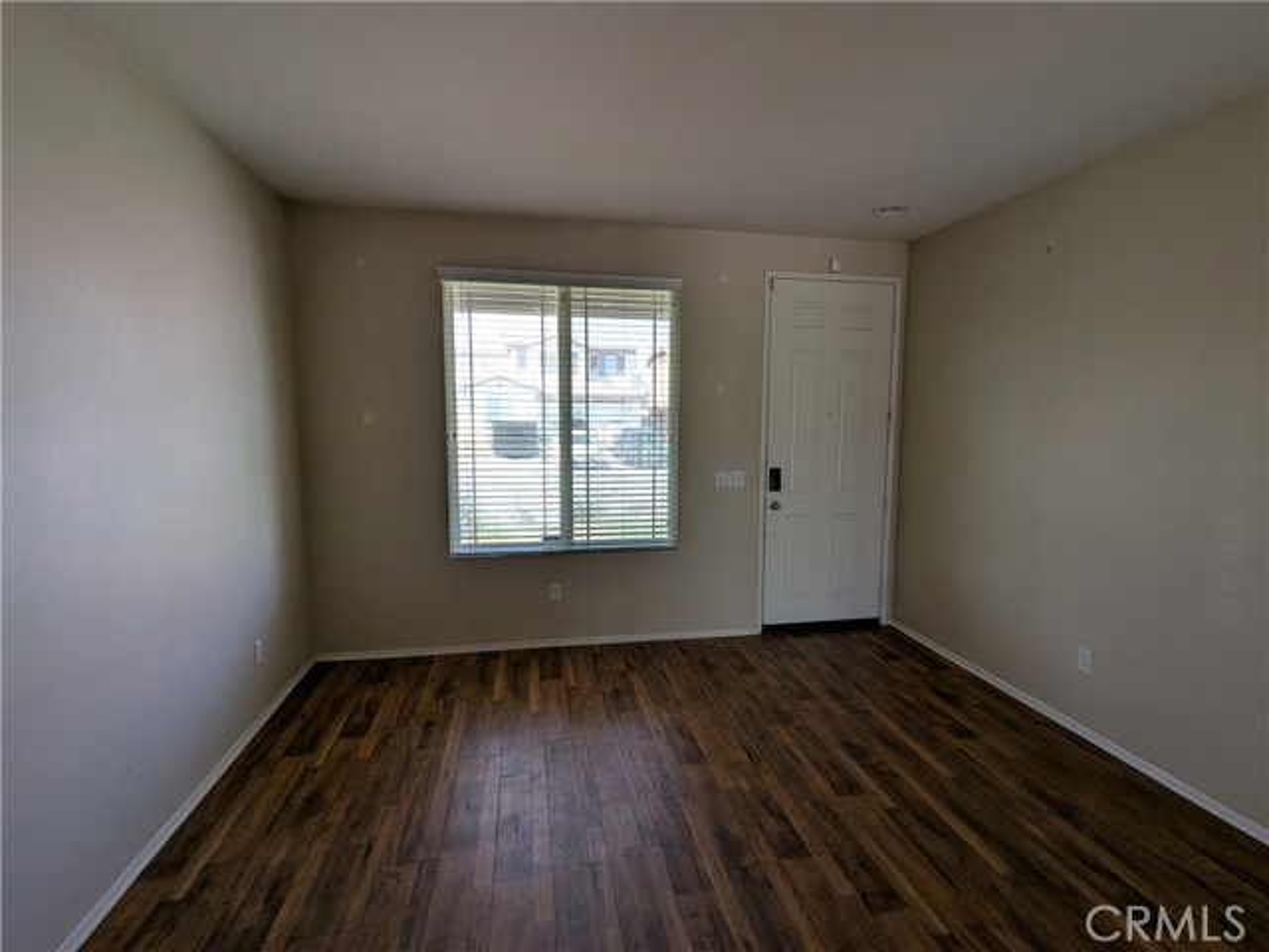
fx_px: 587
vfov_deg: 78.1
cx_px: 634
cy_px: 476
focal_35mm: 16
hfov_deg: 94.5
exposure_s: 1/195
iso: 58
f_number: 2.2
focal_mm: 2.35
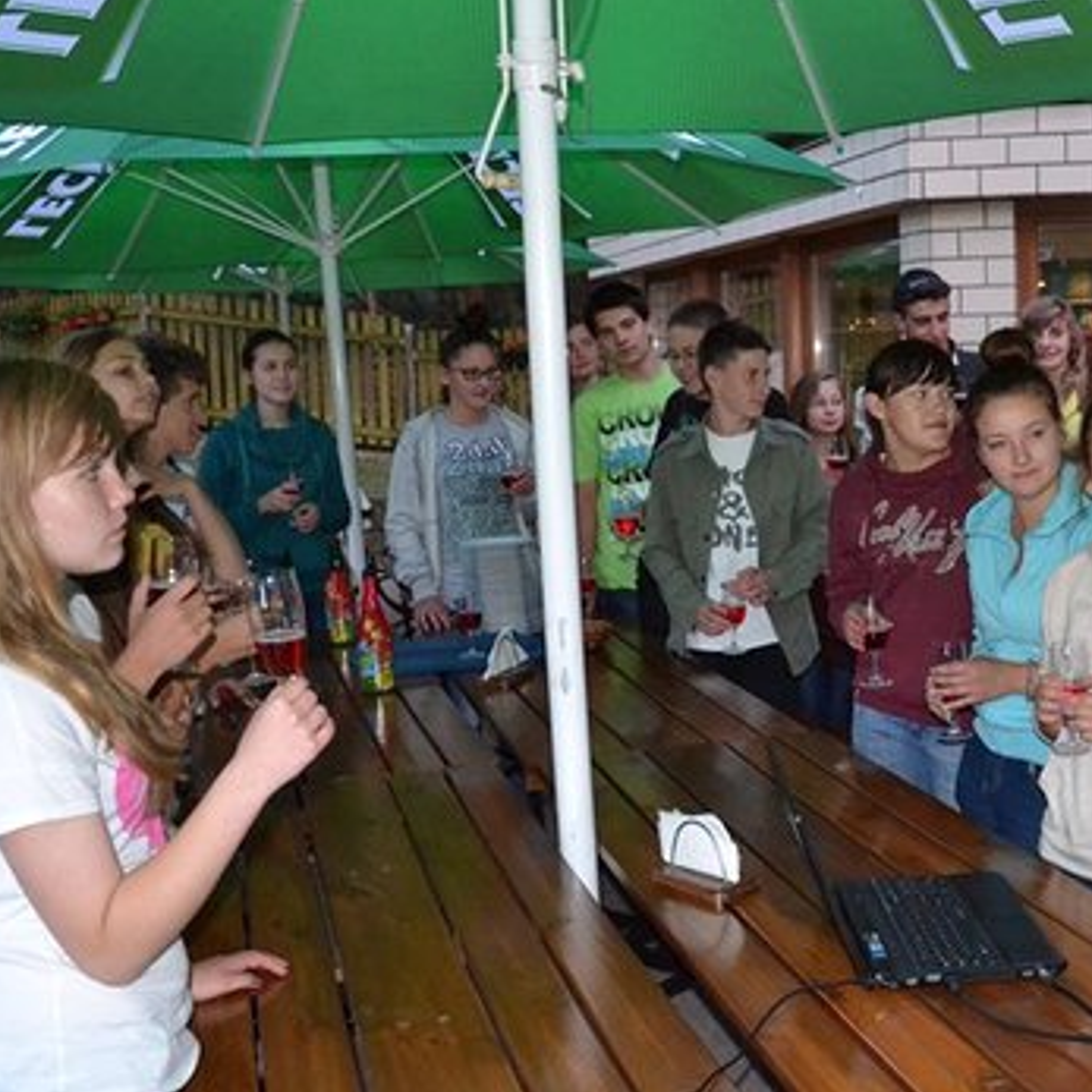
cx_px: 862
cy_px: 568
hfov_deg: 37.8
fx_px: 1535
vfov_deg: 39.2
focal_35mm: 43
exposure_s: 1/60
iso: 3200
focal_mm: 18
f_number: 3.5
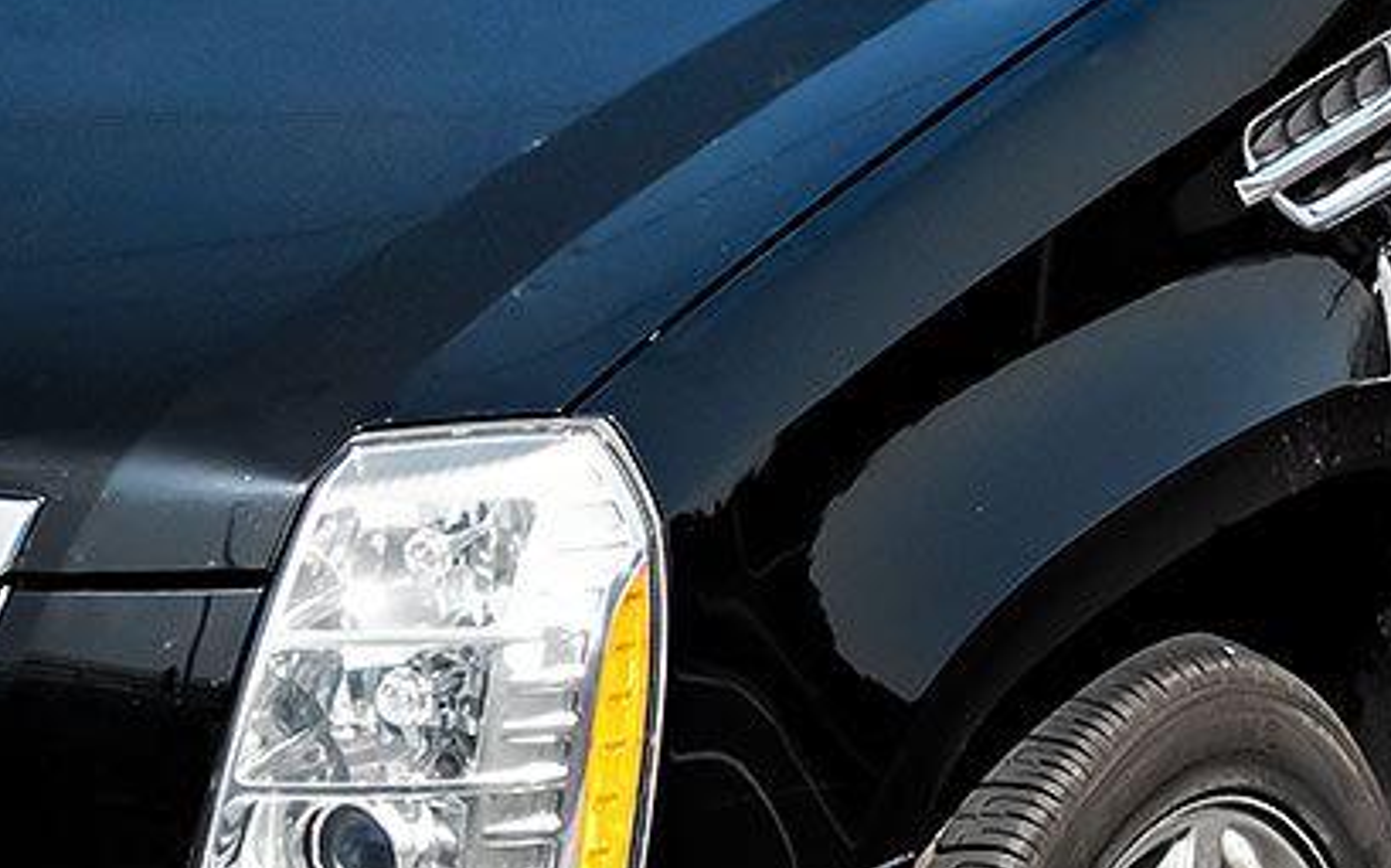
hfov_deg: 2.2
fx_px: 35800
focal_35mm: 945
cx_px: 939
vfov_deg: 1.4
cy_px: -104
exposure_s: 1/2500
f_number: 5.3
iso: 400
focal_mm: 185
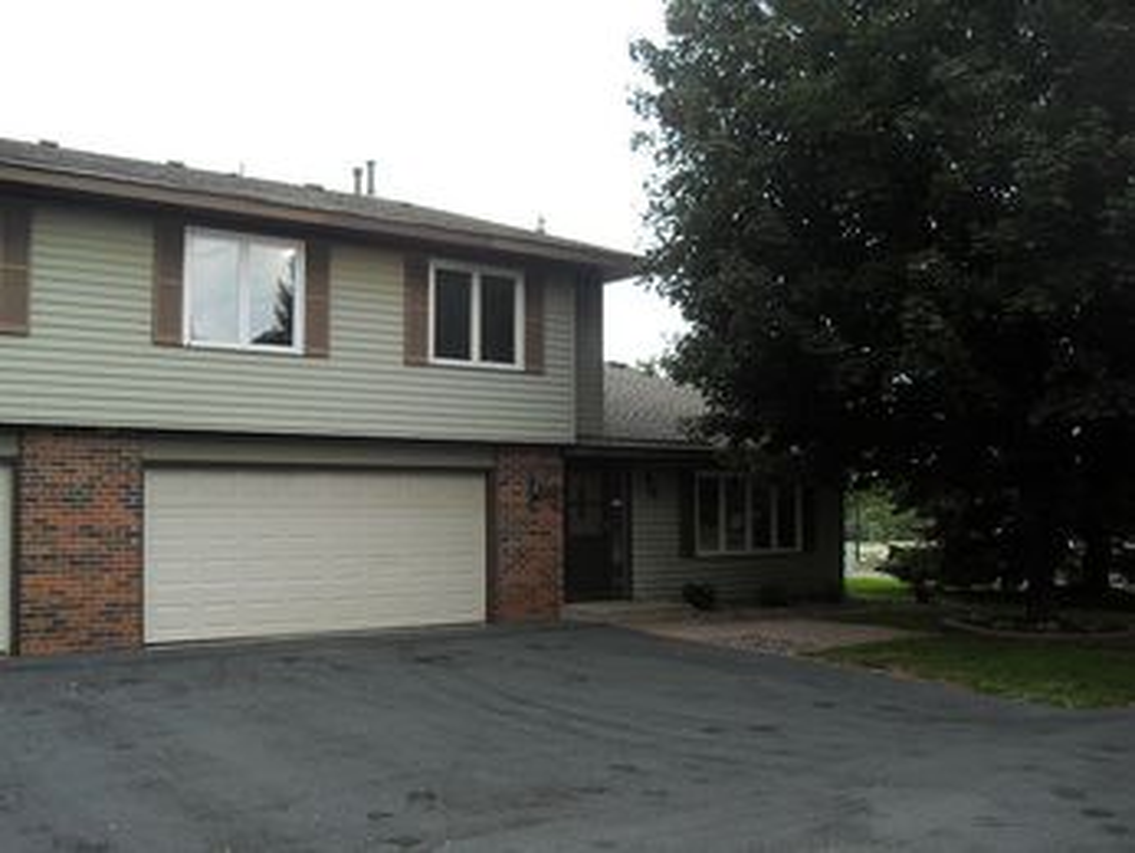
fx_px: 1116
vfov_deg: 41.8
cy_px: 426
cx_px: 568
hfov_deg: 53.9
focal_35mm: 34
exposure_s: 1/45
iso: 100
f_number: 2.8
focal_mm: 6.3
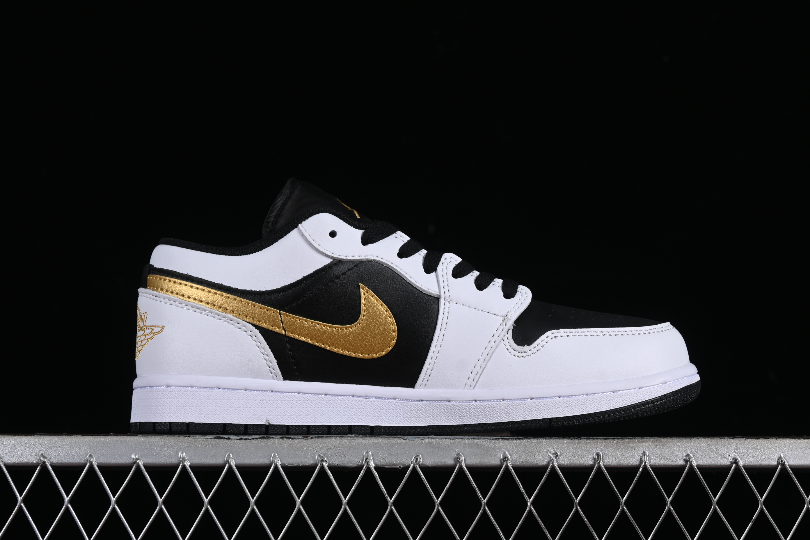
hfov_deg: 27.0
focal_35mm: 75
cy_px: 270
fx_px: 1687
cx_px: 405
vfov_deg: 18.2
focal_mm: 50
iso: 160
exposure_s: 1/80
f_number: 8
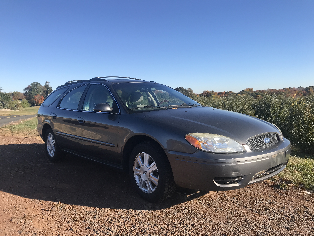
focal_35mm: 28
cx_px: 157
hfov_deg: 63.4
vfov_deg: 49.7
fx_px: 254
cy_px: 118
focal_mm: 3.99
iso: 20
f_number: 1.8
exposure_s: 1/1546
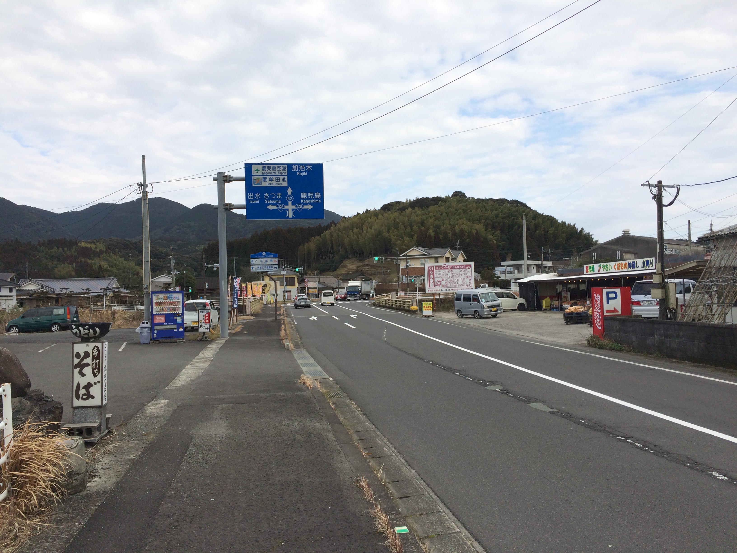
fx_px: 617
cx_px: 368
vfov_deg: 48.2
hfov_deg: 61.7
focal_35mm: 29
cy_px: 276
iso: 32
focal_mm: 4.15
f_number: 2.2
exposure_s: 1/1368
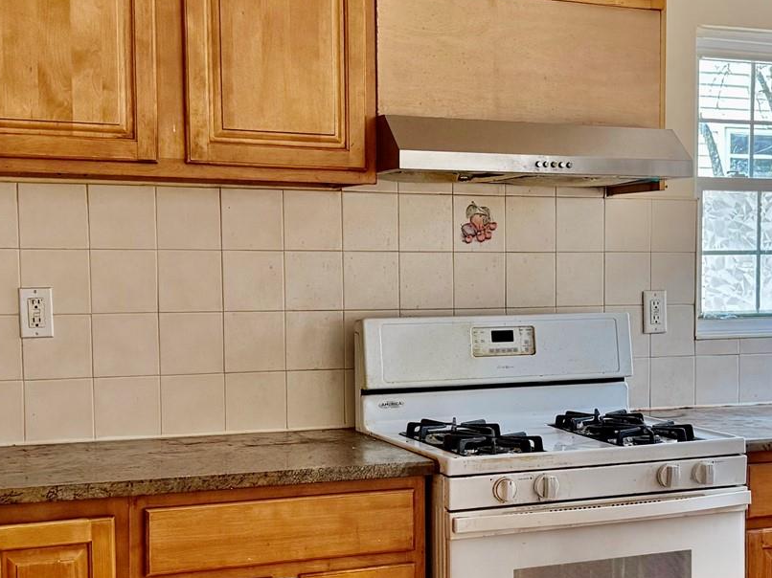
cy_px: 359
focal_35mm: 61
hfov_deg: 31.2
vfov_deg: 24.0
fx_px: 1360
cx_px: 559
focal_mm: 6.76
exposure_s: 1/208
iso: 200
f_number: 1.78
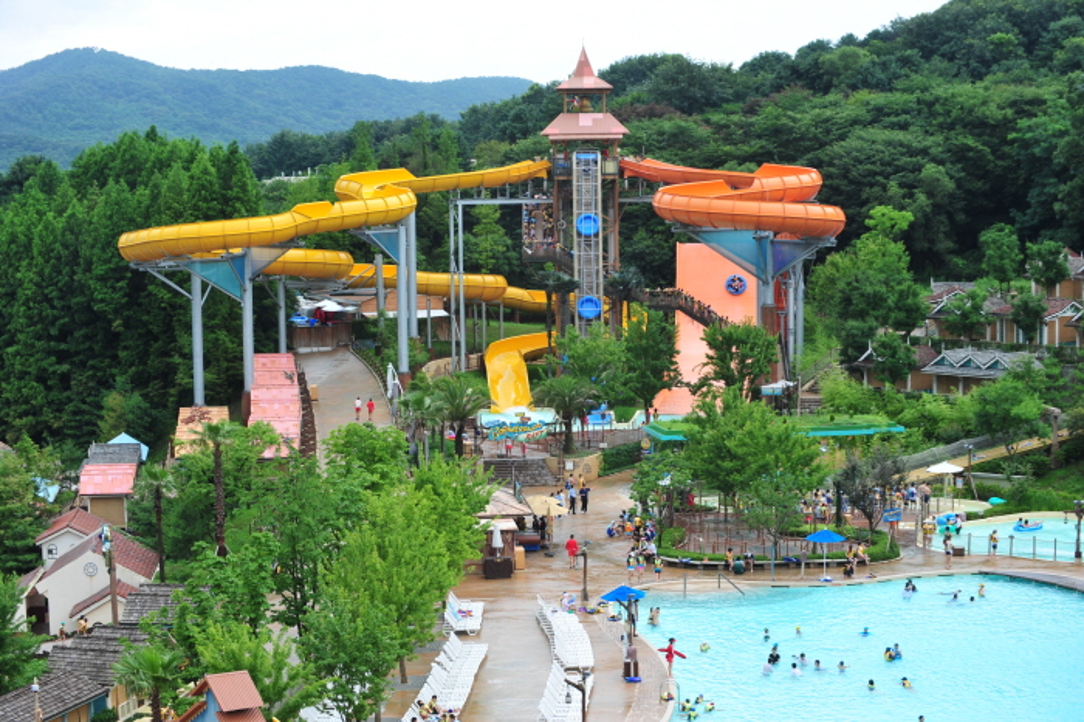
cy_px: 361
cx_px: 542
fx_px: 2107
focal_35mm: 70
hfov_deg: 28.9
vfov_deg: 19.4
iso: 400
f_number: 9
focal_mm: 70
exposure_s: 1/125
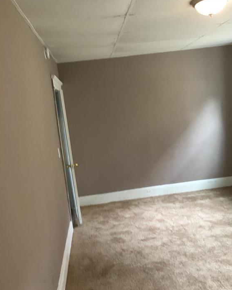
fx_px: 266
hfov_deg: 47.1
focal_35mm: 31
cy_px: 141
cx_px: 117
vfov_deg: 57.2
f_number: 2.2
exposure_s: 1/30
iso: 100
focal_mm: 4.15
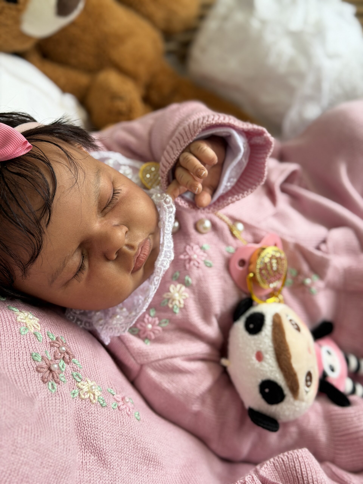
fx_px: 671
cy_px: 242
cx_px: 182
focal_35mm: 48
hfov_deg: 30.3
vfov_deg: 39.7
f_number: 1.78
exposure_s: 1/118
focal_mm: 6.76
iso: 100
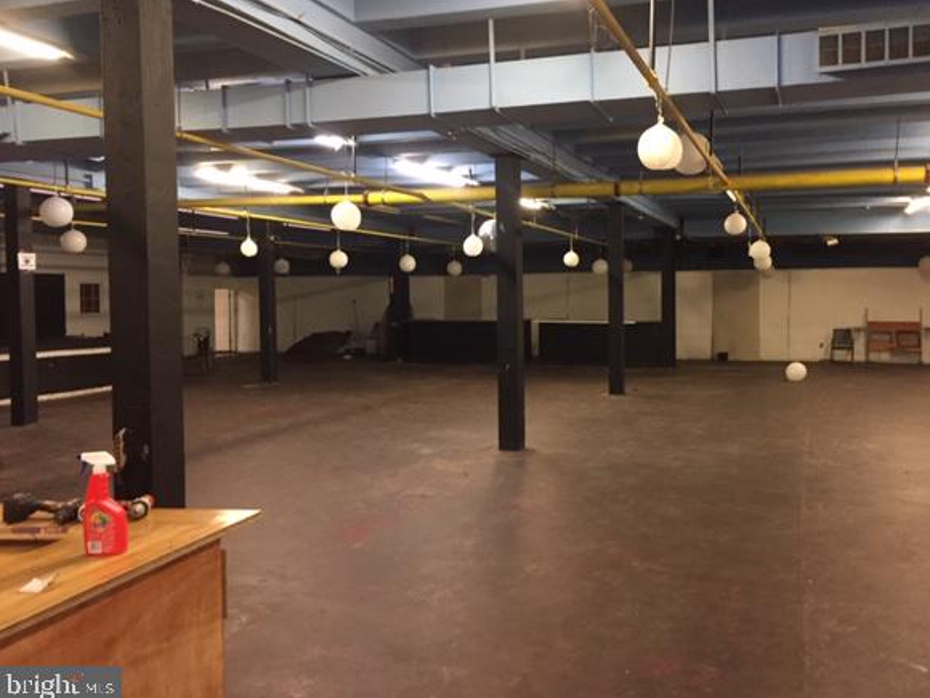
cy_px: 323
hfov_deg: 56.7
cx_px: 510
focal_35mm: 32
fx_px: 860
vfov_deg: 44.1
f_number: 2.2
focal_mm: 4.15
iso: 250
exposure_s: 1/24
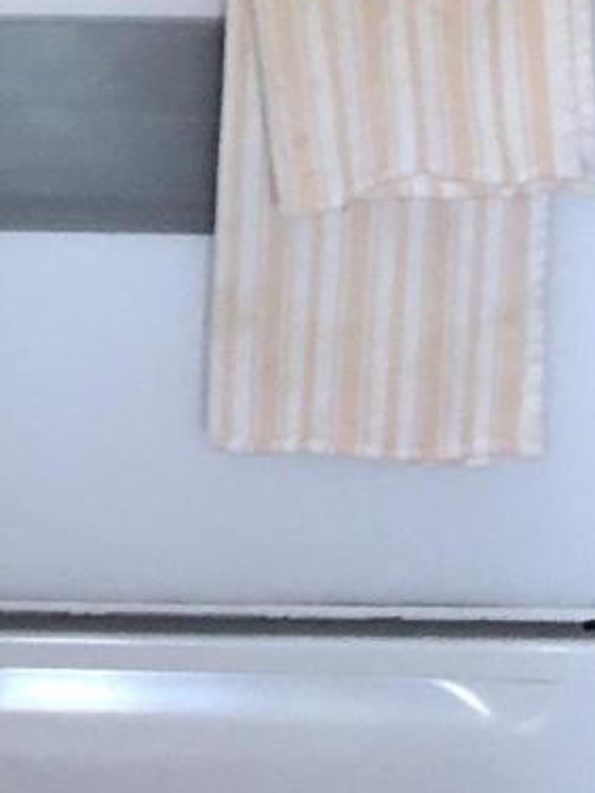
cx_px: -359
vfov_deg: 12.5
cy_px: -451
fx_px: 3415
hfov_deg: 9.6
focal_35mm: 149
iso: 80
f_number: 1.8
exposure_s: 1/15
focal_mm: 3.99
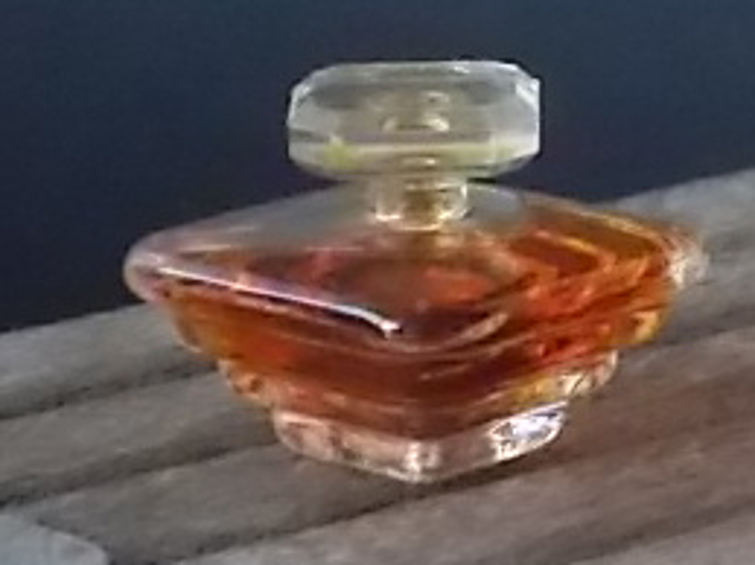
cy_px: 23
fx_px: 6082
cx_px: 790
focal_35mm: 279
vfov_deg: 5.3
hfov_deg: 7.1
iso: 800
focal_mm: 20.1
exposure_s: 1/40
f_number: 6
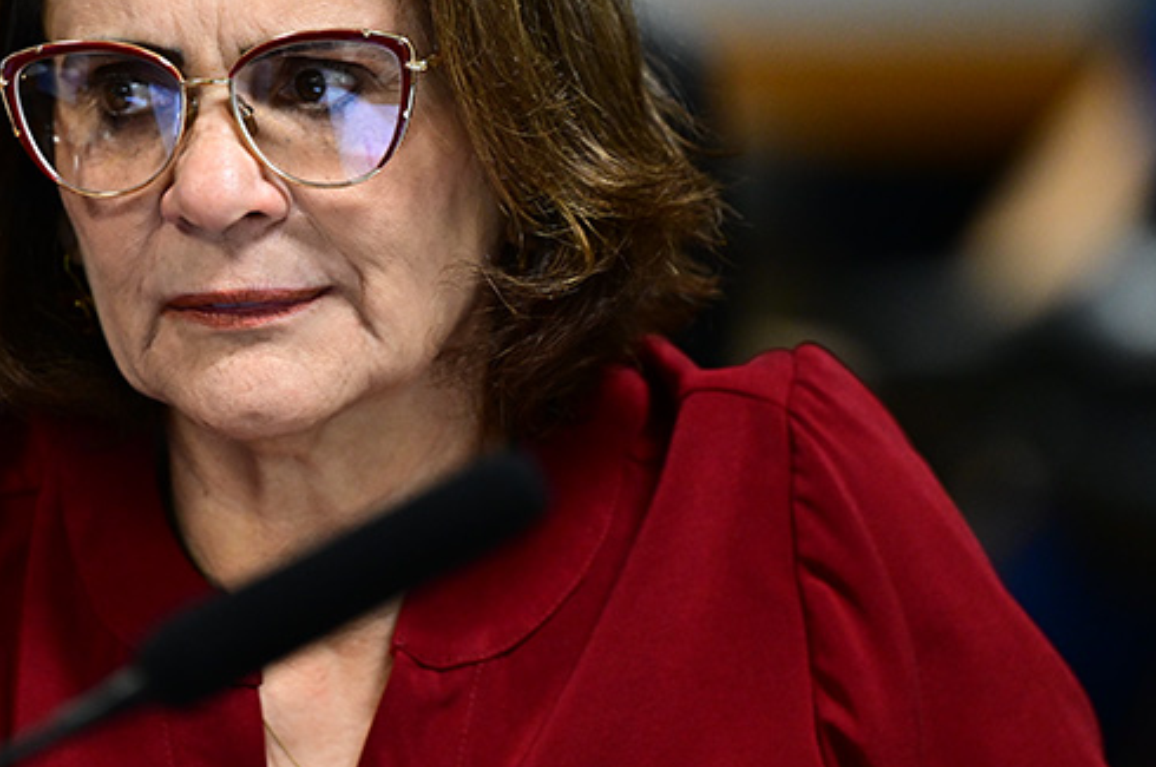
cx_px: 330
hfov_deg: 5.9
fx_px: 11252
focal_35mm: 351
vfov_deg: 3.9
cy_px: 286
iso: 1600
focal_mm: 200
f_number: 2.8
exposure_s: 1/160
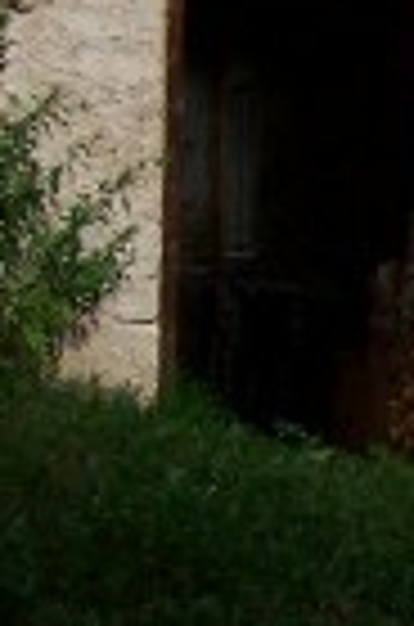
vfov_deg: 14.3
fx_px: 2444
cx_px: 882
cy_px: -52
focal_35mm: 141
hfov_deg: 9.0
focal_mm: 5.6
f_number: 5.6
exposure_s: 1/350
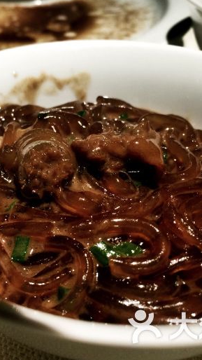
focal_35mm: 43
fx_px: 410
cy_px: 179
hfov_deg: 27.4
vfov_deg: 47.4
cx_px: 59
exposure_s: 1/17
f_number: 2.2
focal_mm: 4.15
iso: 40
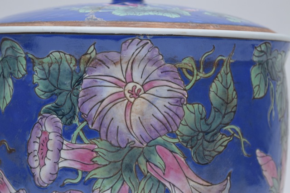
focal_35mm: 82
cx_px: 145
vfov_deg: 16.6
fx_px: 665
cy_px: 96
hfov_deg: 24.6
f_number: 5.6
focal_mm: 55
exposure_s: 1/125
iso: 800
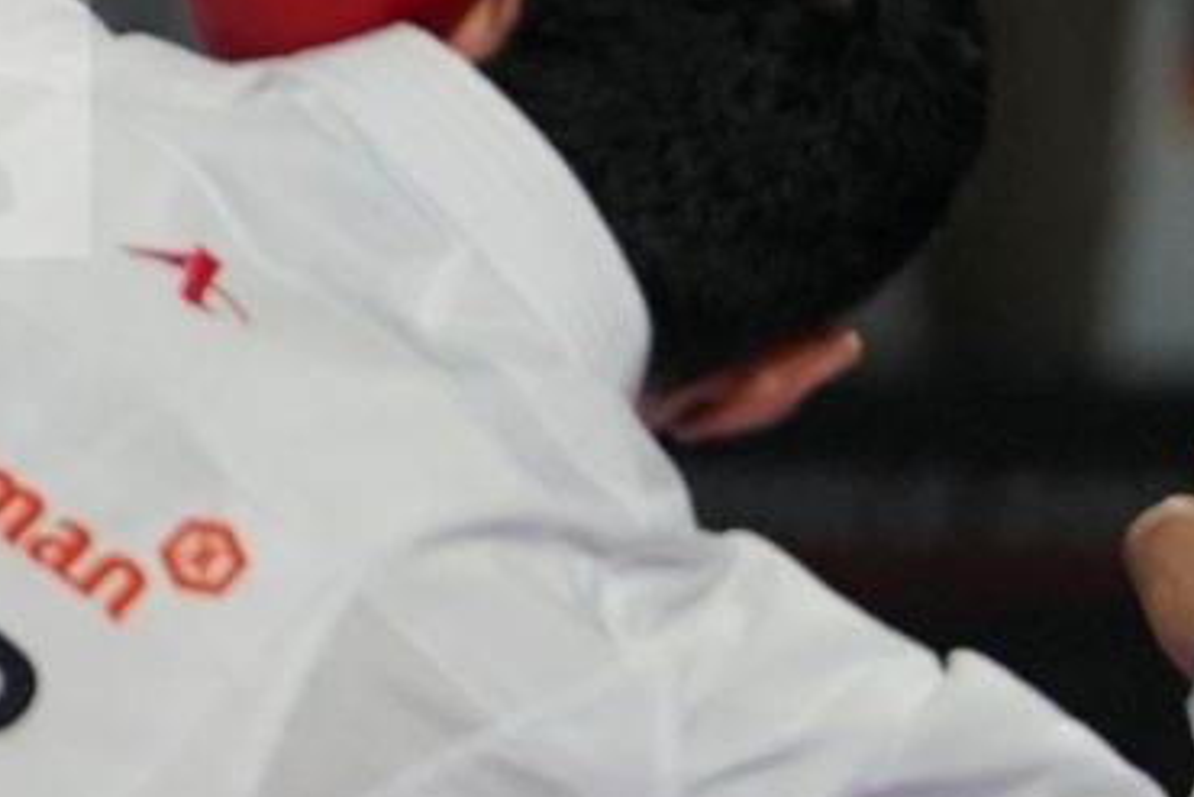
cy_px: -35
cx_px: -1304
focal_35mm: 1459
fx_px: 48407
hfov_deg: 1.4
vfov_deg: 0.9
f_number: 2.8
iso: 1250
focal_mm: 200
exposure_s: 1/1000
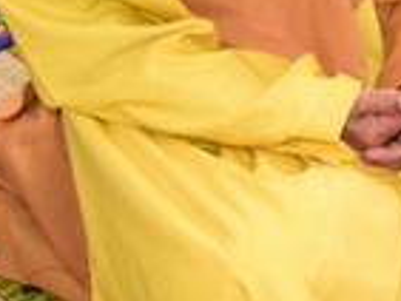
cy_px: -284
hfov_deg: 12.4
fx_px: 1588
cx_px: 842
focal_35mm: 137
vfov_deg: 10.1
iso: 640
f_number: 4
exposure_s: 1/160
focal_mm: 31
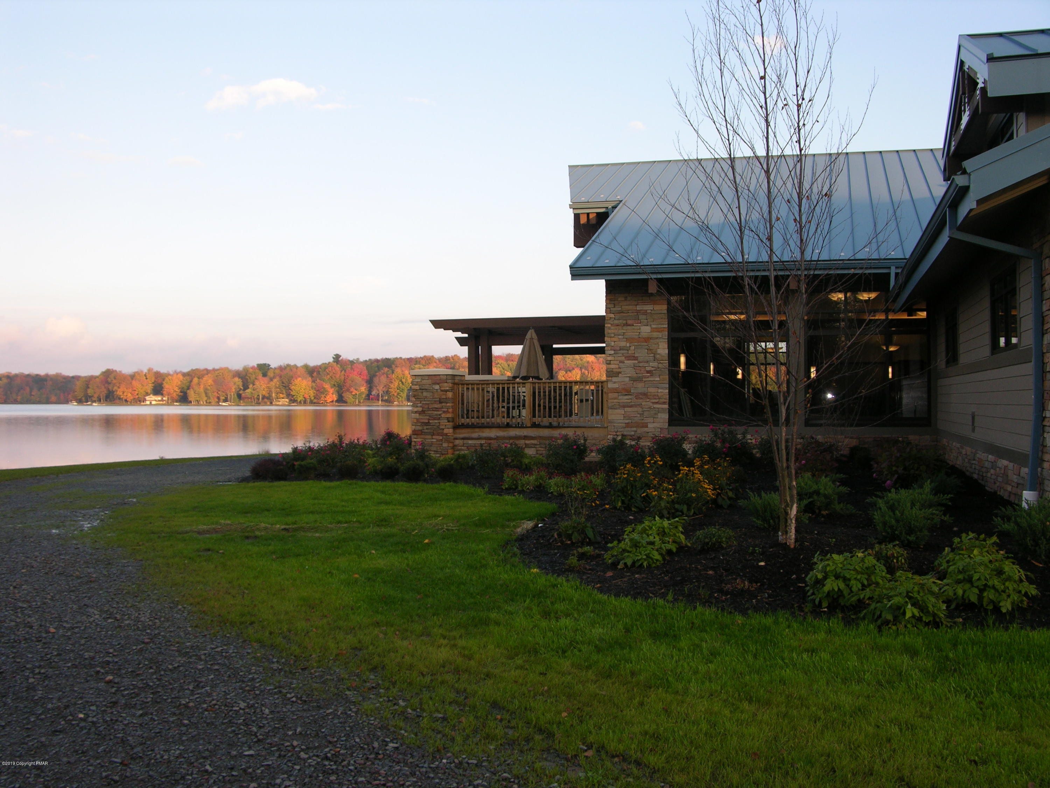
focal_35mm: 35
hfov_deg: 52.6
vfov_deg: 40.7
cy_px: 394
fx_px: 1062
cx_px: 525
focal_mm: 8.9
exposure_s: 1/102
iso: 50
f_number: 4
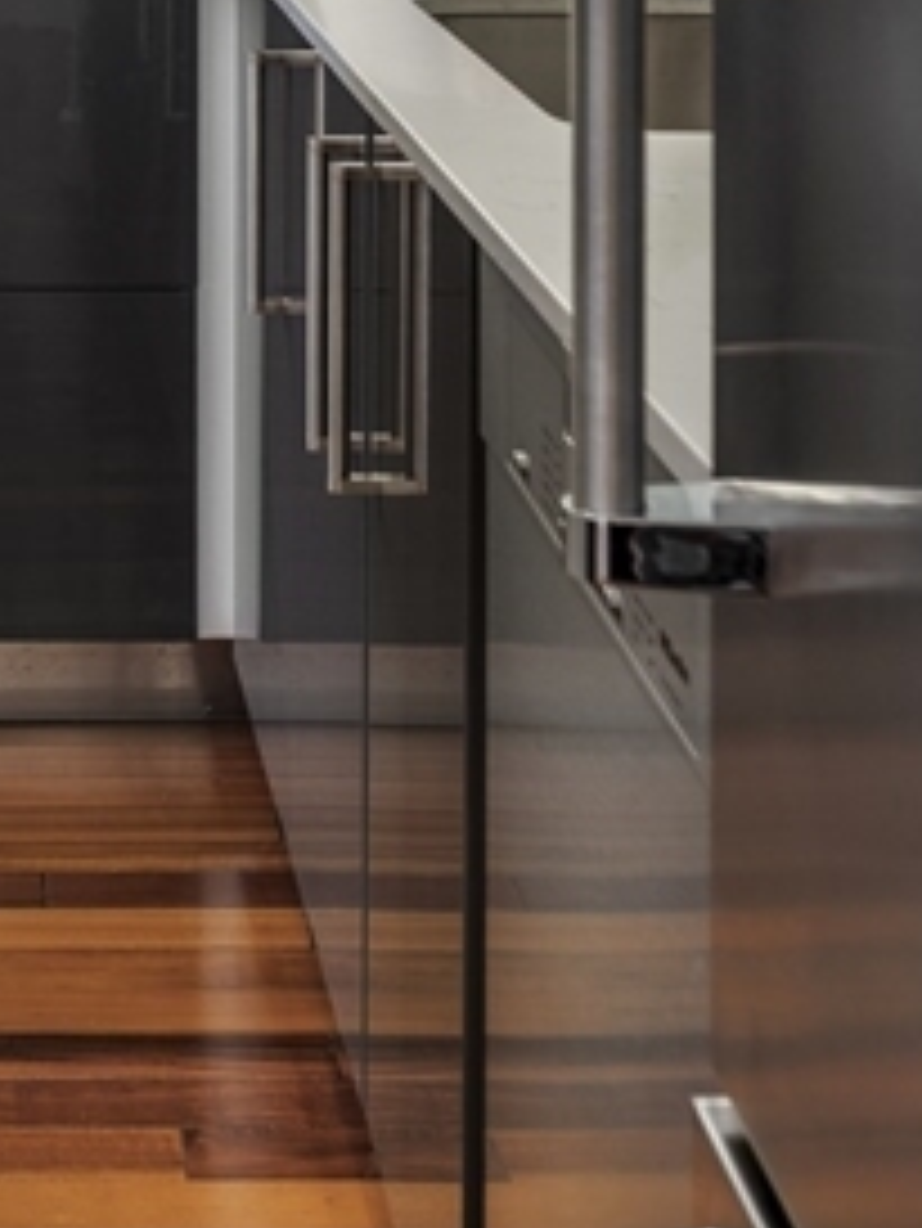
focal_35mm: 81
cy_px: -373
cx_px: 0
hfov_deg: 17.8
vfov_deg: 21.7
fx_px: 2874
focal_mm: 30
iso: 100
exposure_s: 2
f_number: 7.1
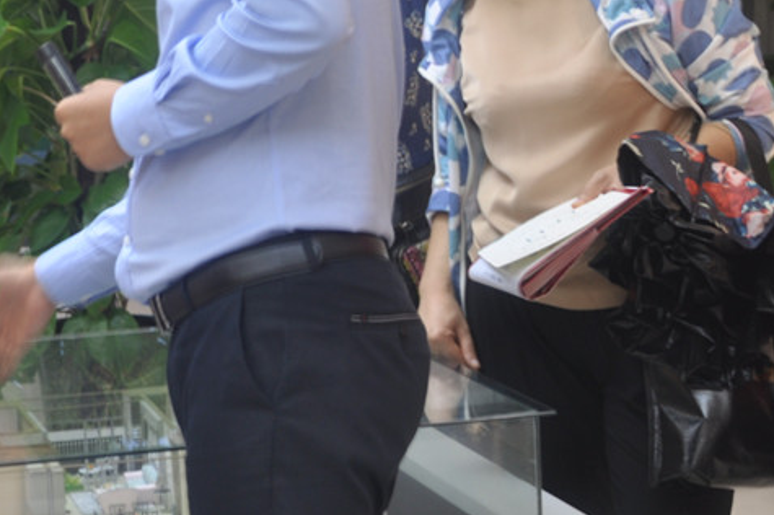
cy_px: 165
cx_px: 233
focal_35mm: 106
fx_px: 2277
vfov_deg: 12.9
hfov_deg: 19.2
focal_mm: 28
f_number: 4.5
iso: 200
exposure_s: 1/6
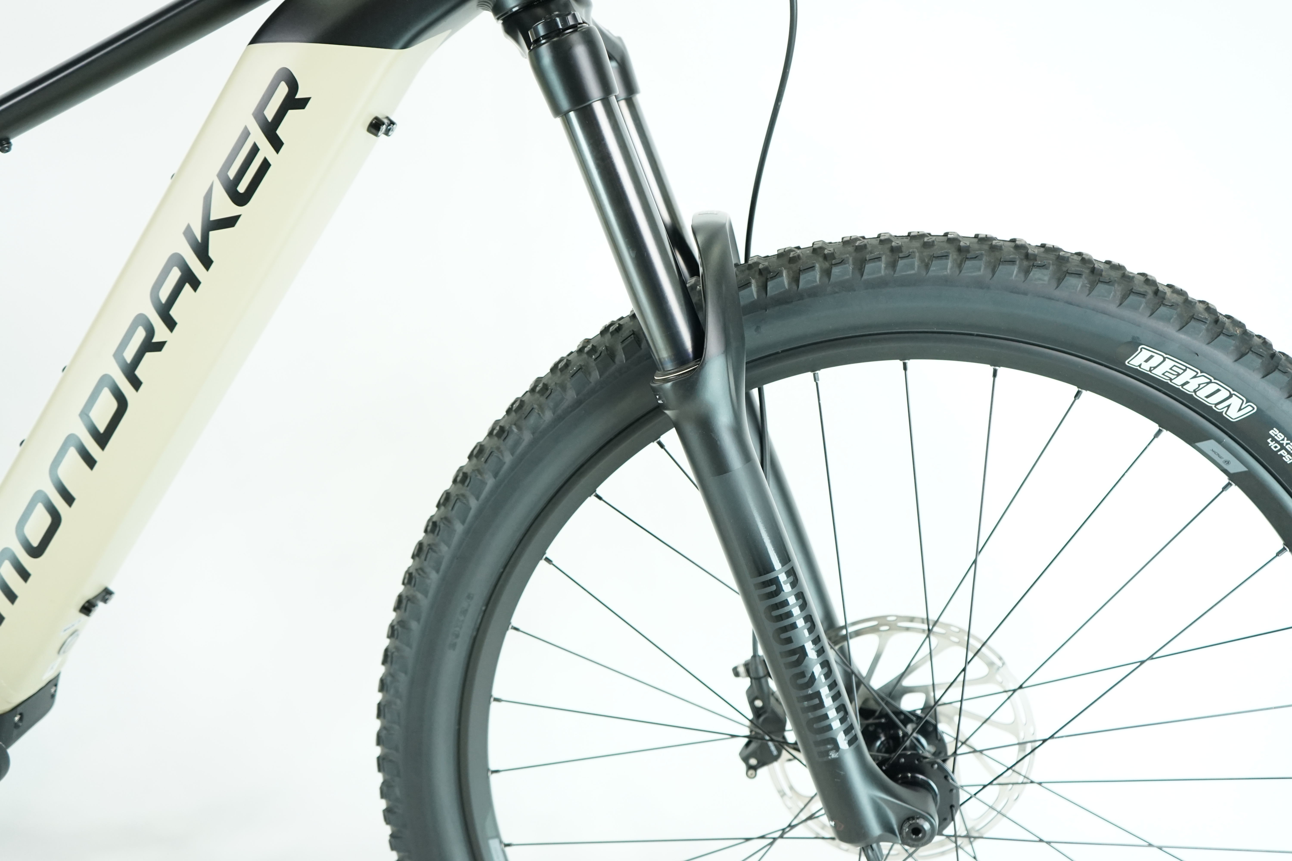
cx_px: 646
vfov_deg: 36.9
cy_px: 430
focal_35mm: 36
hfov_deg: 53.1
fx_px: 1292
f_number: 4
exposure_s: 1/200
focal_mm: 36
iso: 1600
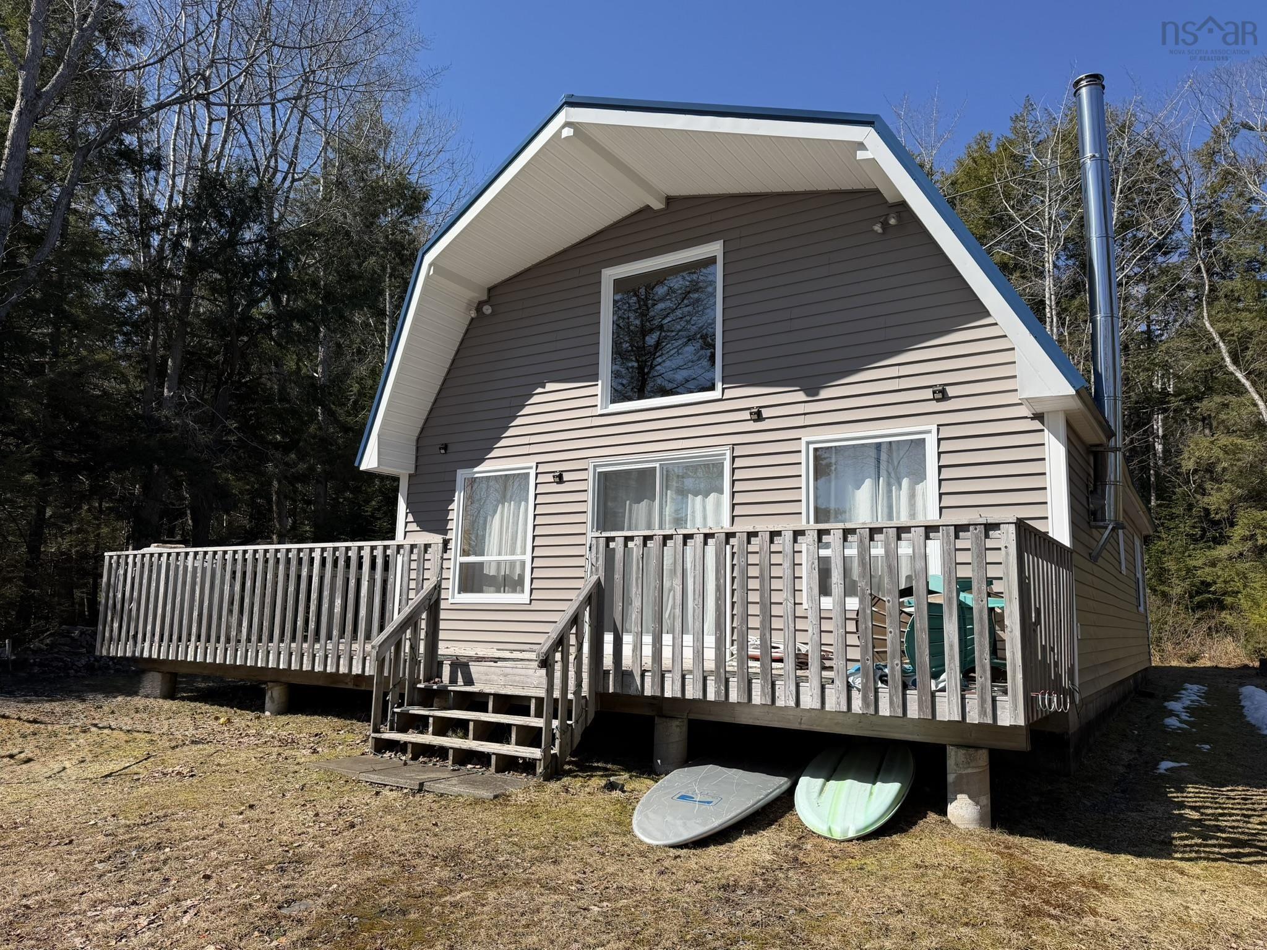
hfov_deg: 71.6
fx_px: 878
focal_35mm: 24
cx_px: 634
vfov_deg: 56.8
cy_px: 475
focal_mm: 6.76
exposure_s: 1/4975
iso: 80
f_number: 1.78
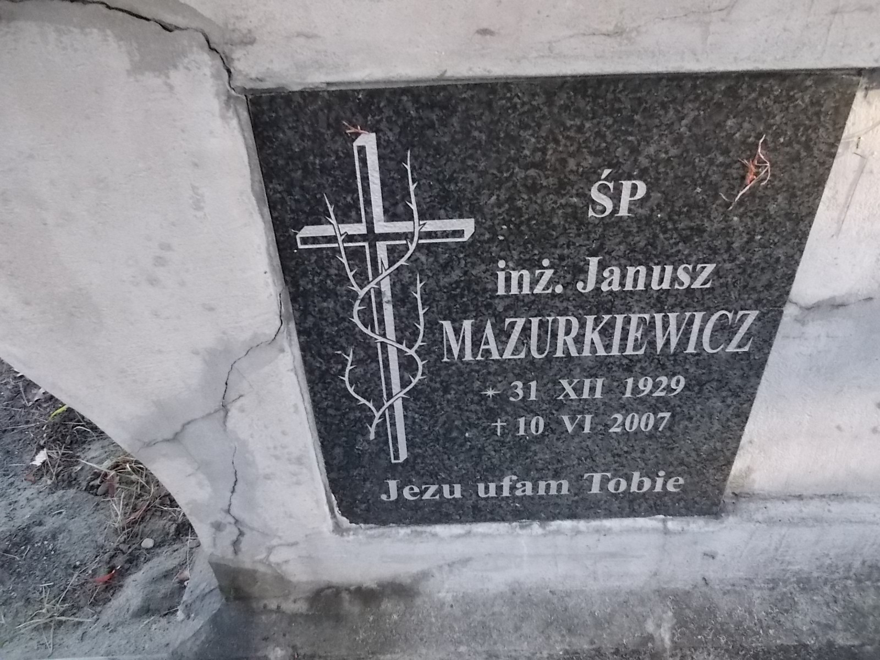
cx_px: 440
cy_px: 330
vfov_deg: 53.1
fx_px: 661
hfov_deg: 67.3
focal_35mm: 26
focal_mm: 4.6
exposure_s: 1/100
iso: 400
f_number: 3.2
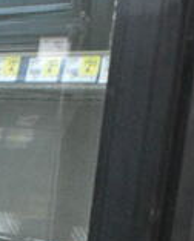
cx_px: -160
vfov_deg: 12.3
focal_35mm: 147
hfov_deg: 9.9
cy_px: 385
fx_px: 1053
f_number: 5
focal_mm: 18
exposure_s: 1/100
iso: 6400
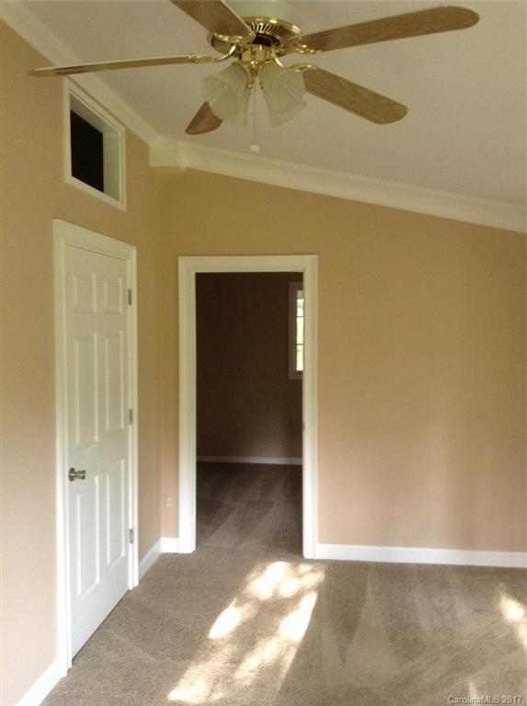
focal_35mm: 33
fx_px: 672
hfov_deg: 42.8
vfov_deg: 55.4
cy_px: 353
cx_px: 264
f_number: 2.4
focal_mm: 3.3
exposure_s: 1/24
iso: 100
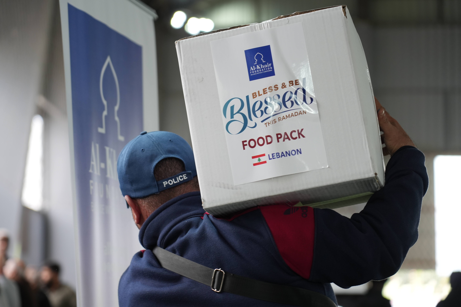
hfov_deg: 19.5
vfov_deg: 13.0
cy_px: 154
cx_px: 230
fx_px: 1344
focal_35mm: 105
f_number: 4
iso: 1000
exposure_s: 1/200
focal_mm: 105
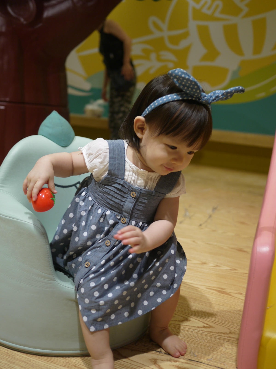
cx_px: 138
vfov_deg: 46.8
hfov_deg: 36.0
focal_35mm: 40
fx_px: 425
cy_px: 184
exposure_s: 1/100
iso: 160
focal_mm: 20
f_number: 1.7
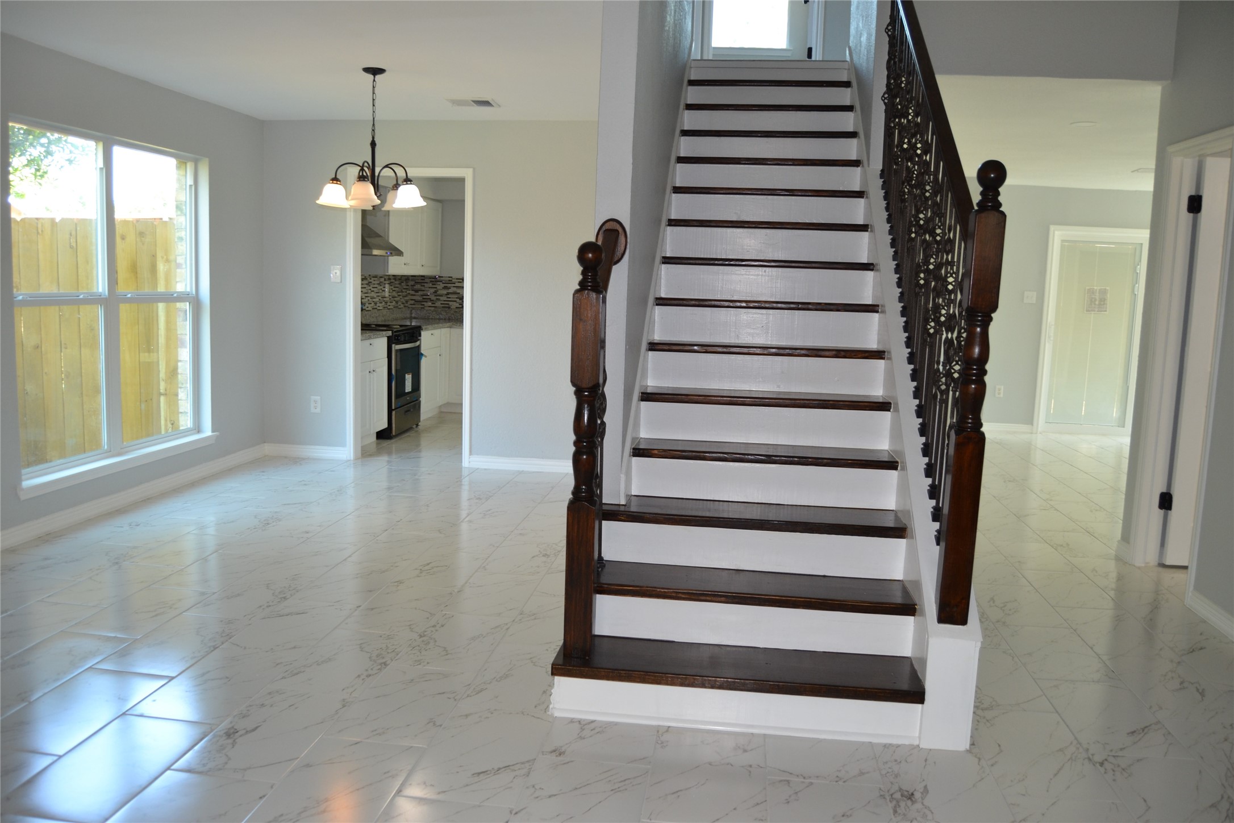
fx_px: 925
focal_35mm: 27
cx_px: 617
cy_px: 412
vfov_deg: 47.9
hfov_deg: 67.4
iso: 400
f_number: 4
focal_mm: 18
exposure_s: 1/80
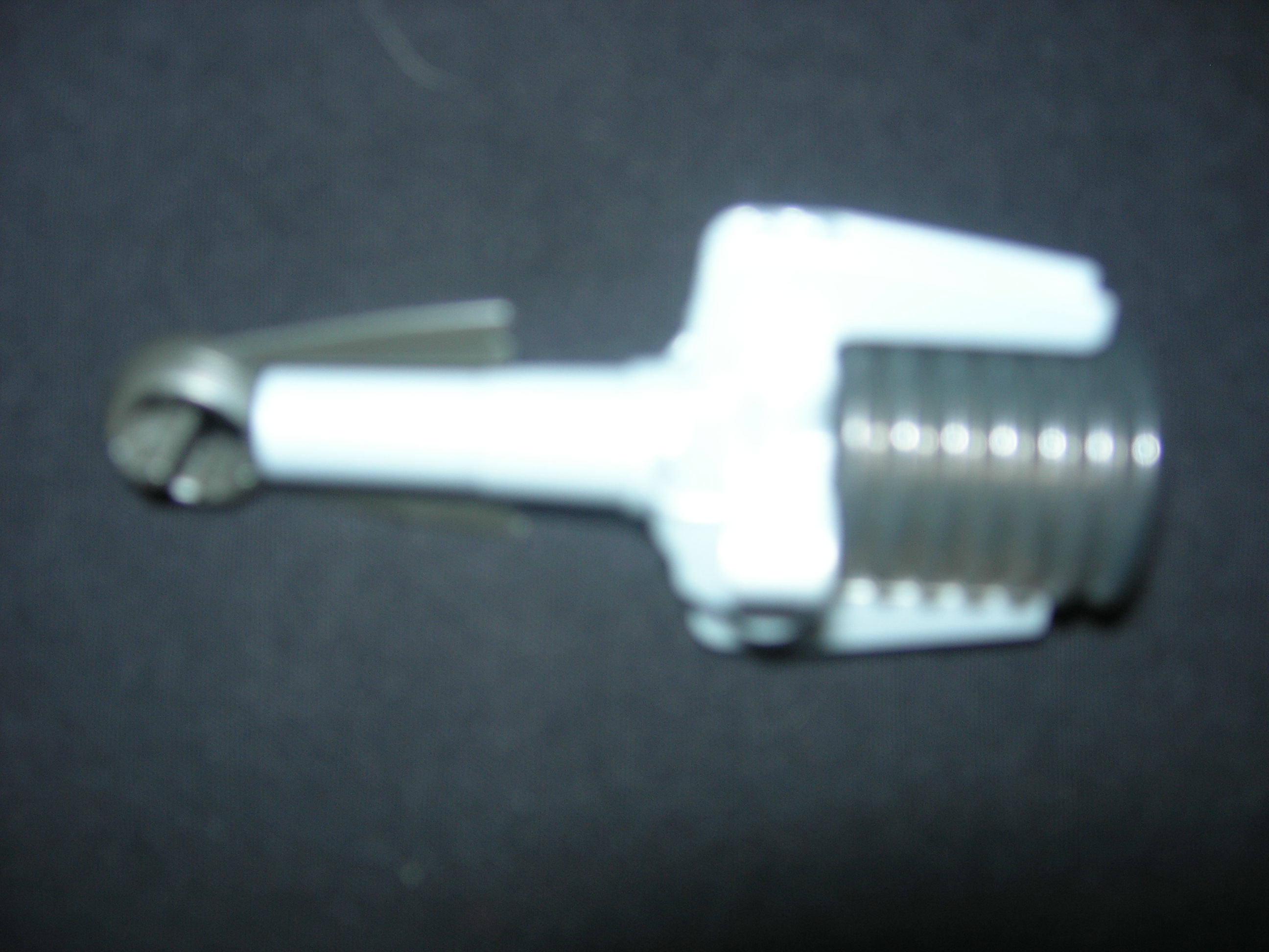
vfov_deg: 37.7
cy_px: 476
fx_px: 1393
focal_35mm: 38
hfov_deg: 49.0
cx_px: 634
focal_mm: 7.8
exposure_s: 1/60.1
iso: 64
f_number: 2.8
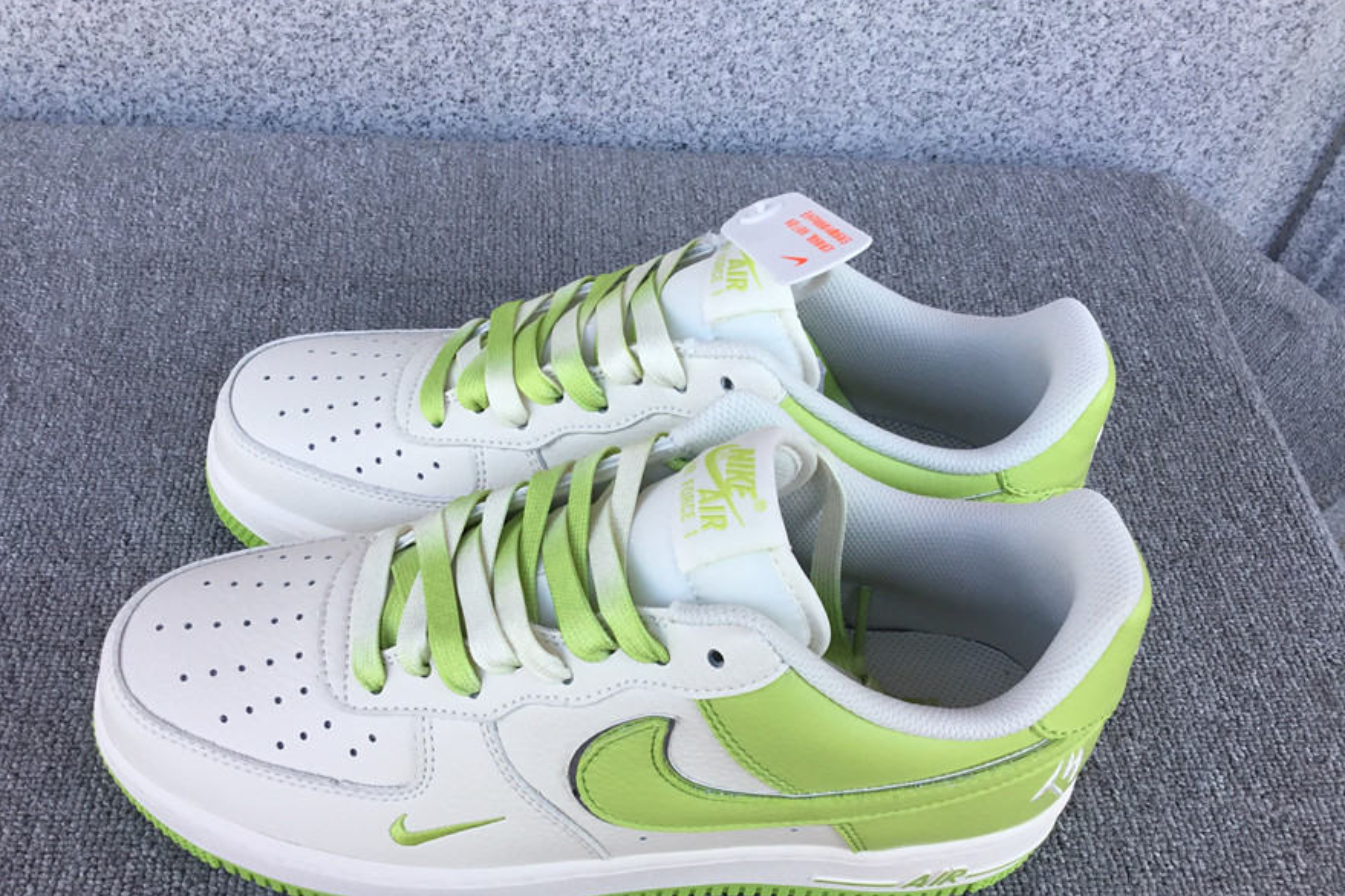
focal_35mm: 33
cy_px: 508
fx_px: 1233
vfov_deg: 39.9
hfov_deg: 57.2
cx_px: 663
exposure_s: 1/252
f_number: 2.4
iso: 25
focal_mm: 3.3
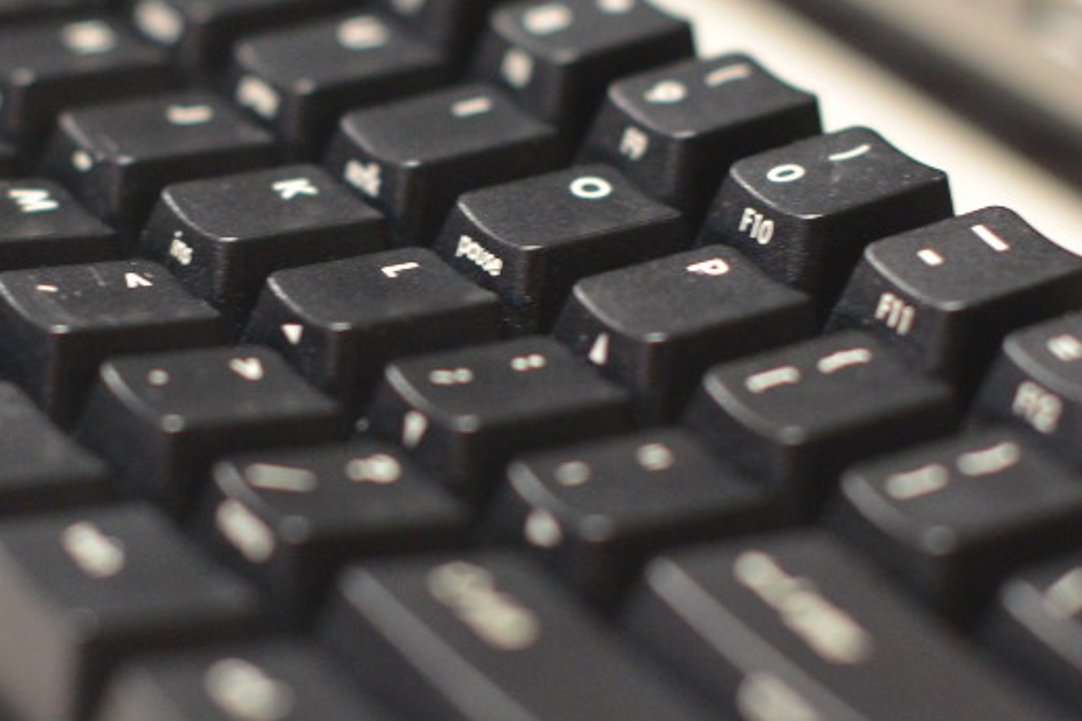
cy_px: 322
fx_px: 4628
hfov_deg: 13.3
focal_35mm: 154
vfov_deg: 8.9
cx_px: 338
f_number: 2.8
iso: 2000
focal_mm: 50
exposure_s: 1/50
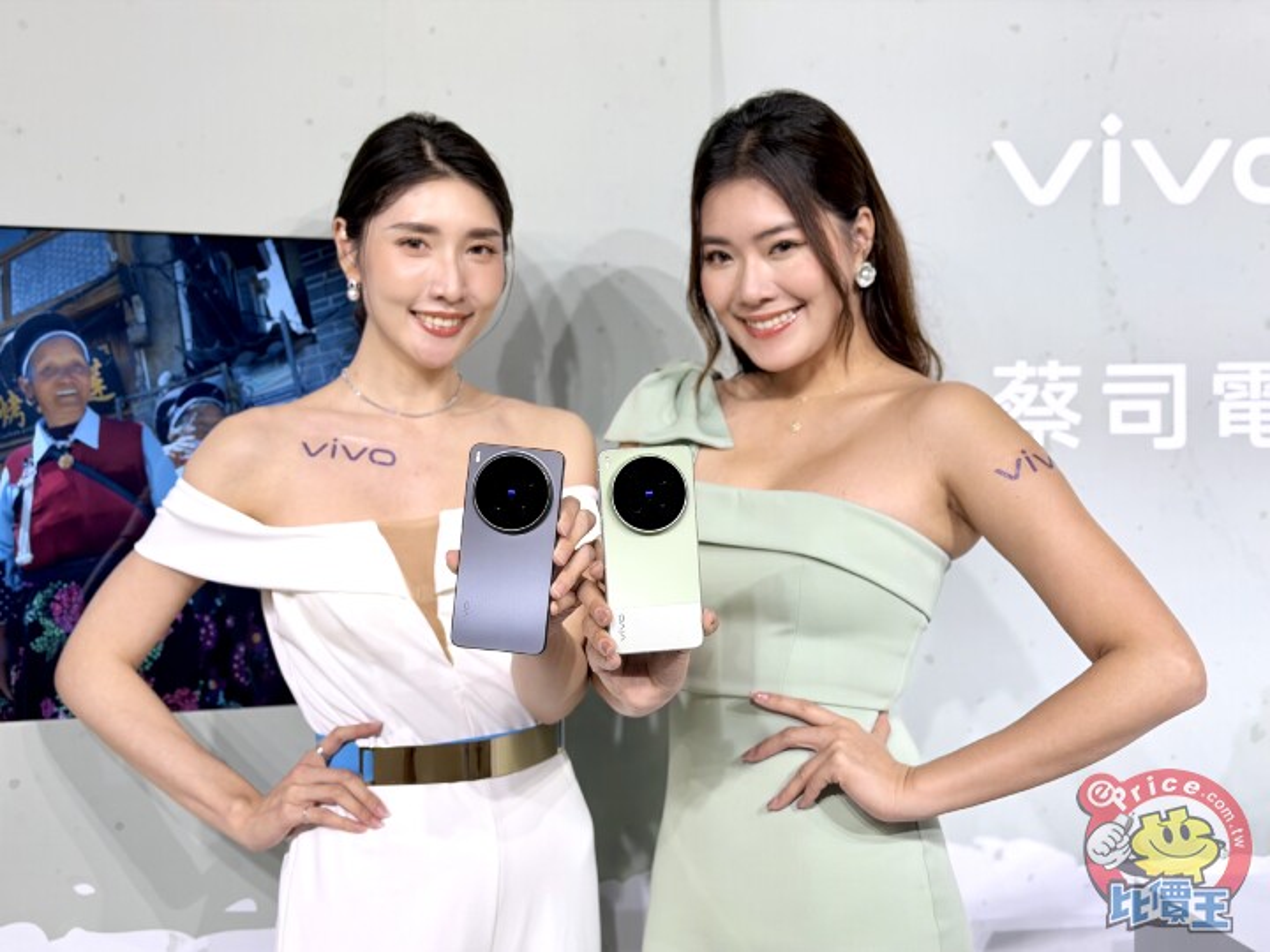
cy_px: 476
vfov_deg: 30.3
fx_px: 1761
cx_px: 635
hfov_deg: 39.7
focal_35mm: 48
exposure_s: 1/120
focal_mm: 6.76
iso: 50
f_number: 1.78
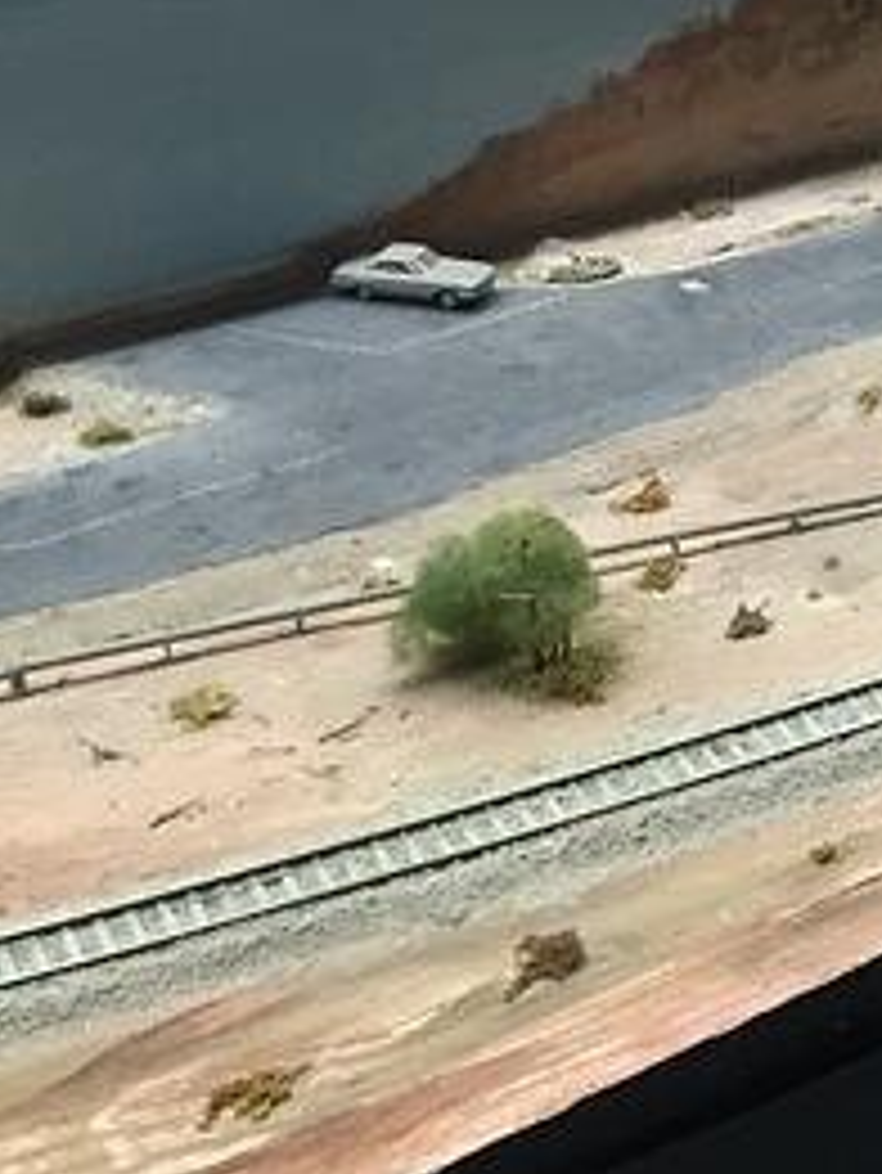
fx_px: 3021
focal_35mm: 89
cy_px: -58
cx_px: 1508
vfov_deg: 21.1
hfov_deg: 14.8
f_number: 2.2
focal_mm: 4.15
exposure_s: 1/33
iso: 125
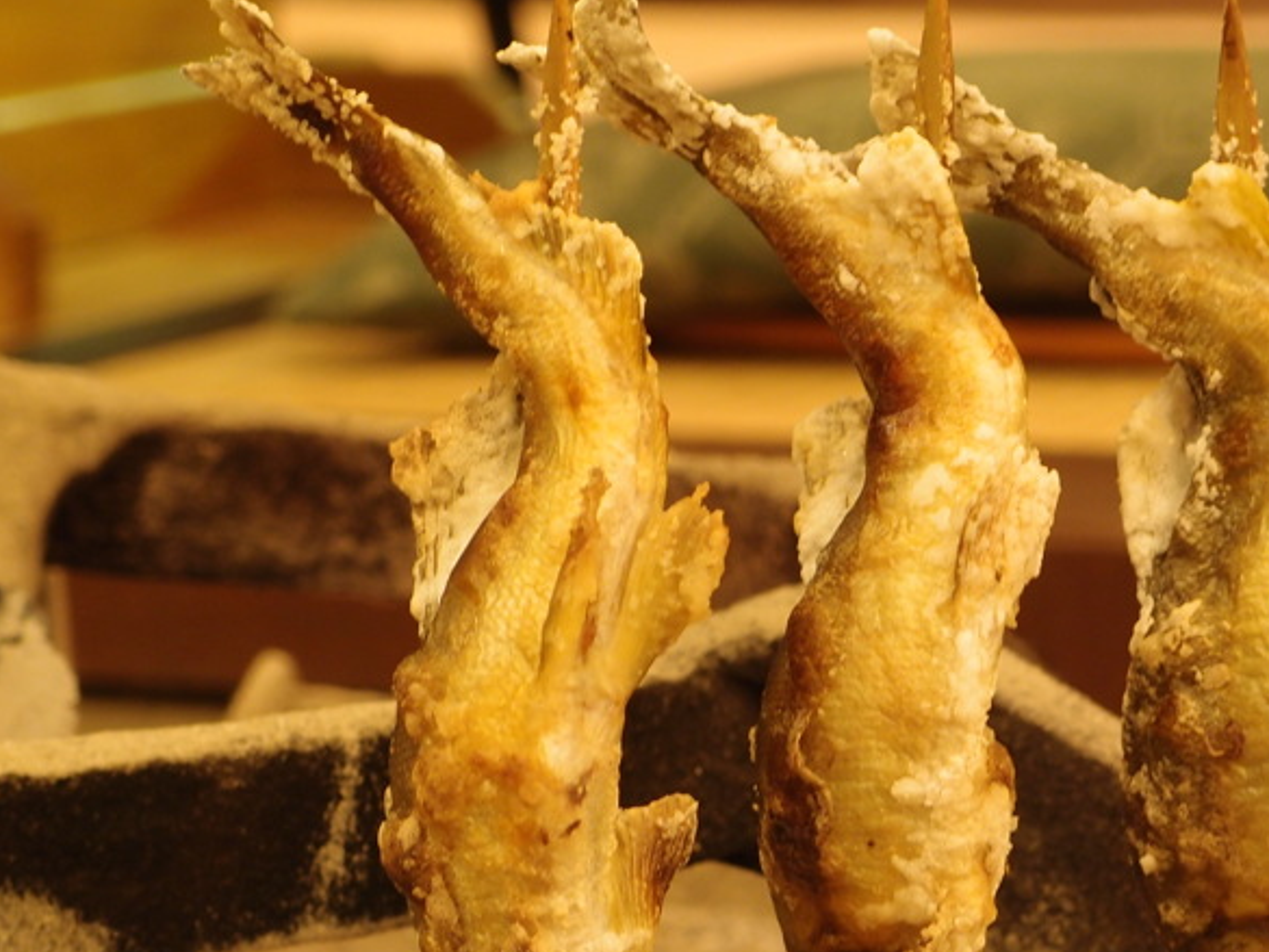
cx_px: 881
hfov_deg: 10.1
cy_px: 672
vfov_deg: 7.6
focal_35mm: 196
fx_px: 7187
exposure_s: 2
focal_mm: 24
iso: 100
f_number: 3.2
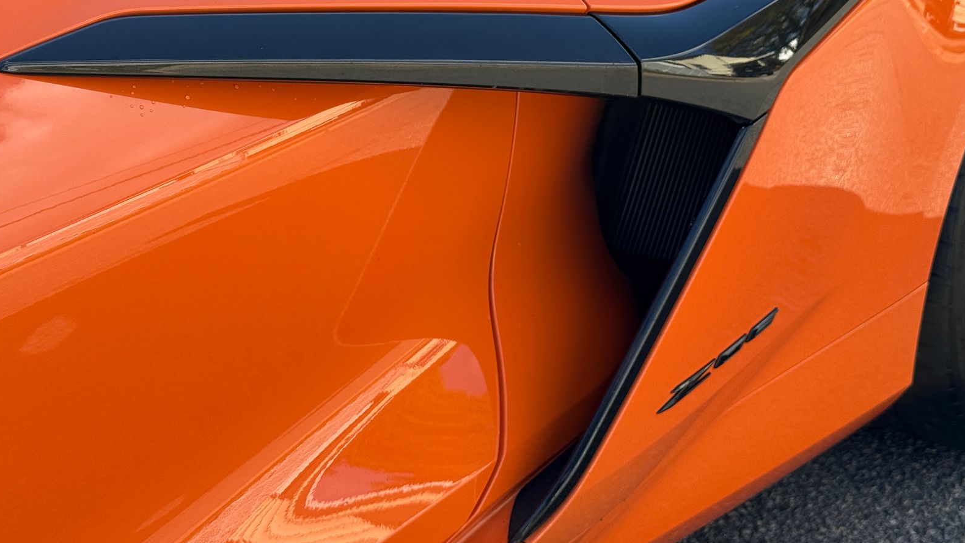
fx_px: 1356
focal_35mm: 53
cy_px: 181
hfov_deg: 39.2
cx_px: 482
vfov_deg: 22.5
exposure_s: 1/1027
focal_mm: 6.76
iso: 80
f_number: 1.78
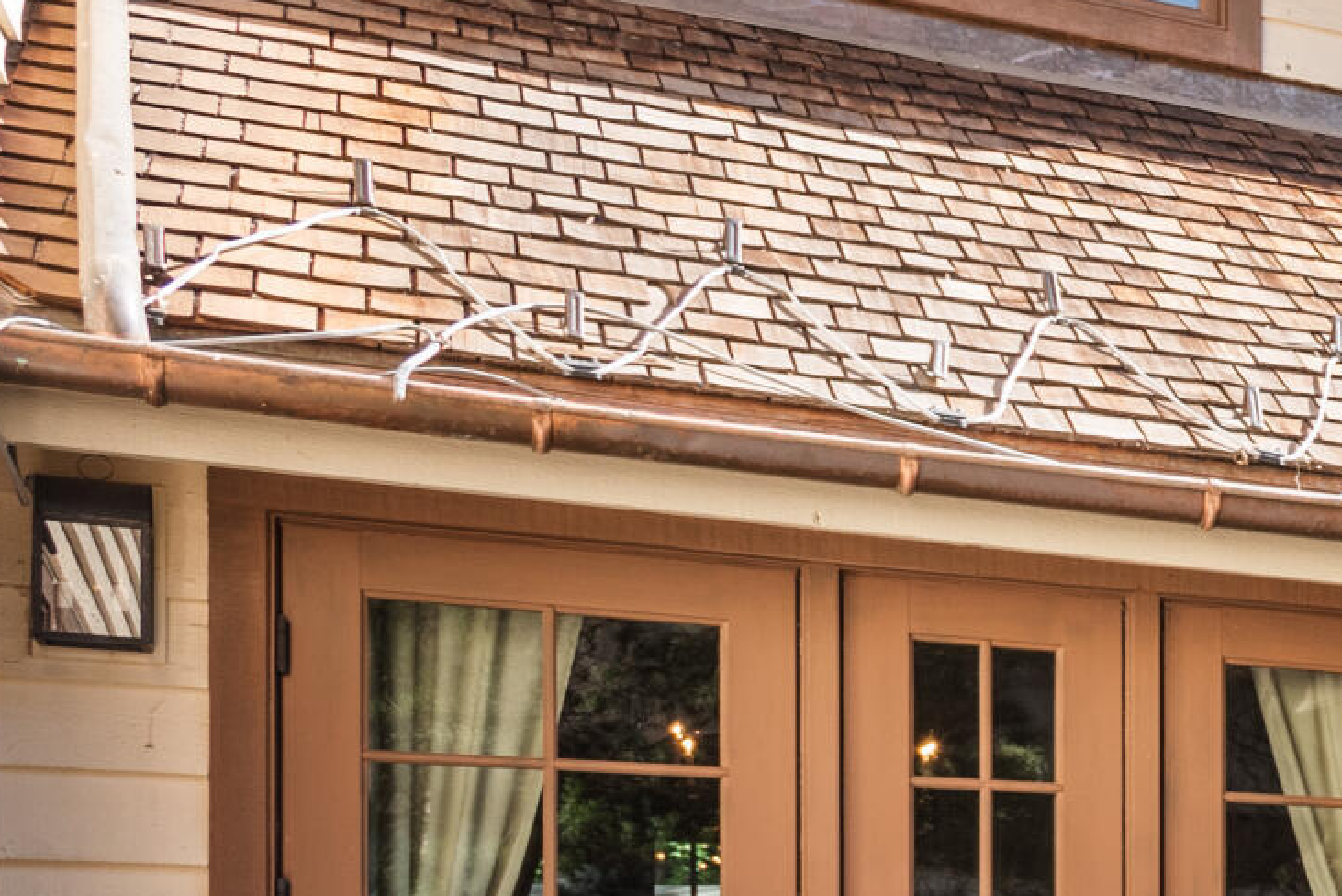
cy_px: 1039
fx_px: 2909
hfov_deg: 18.8
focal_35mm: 78
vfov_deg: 16.8
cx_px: 2537
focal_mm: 19
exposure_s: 1/125
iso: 400
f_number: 7.1
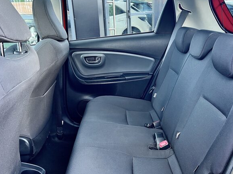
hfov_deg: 50.9
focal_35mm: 36
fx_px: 242
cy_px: 116
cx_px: 145
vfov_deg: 39.2
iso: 160
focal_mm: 5.7
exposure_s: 1/60
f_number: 1.5
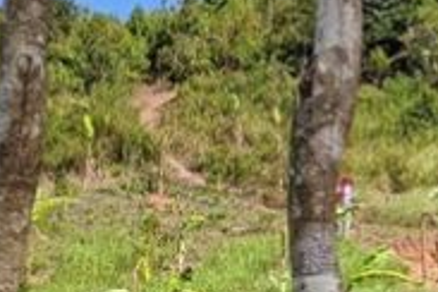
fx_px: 1302
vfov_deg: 12.8
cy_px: 89
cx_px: 582
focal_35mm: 107
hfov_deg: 17.8
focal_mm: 4.38
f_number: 1.73
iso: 56
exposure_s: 1/2132
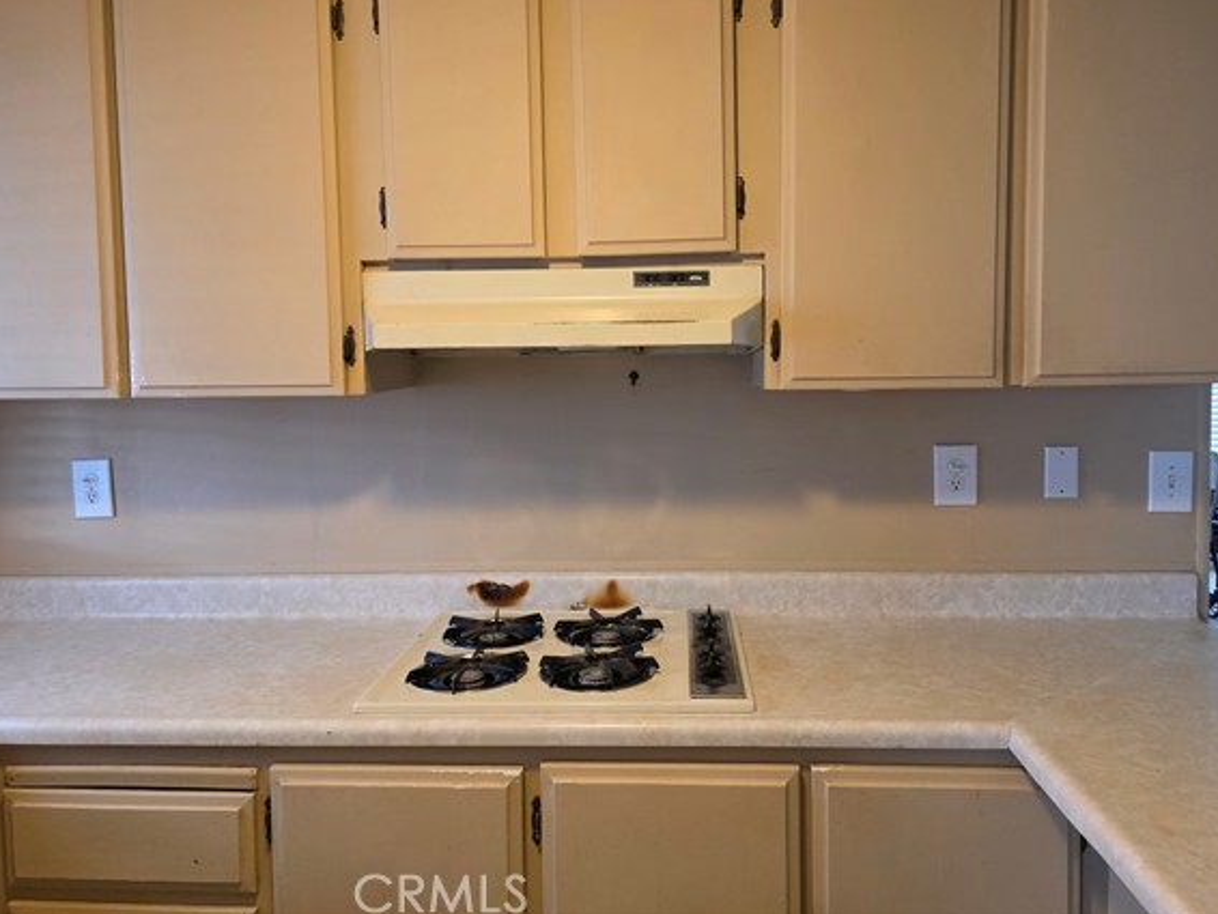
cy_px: 409
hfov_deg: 67.2
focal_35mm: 26
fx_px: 915
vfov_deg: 53.0
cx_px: 654
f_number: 1.7
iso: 800
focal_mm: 6.3
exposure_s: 1/120
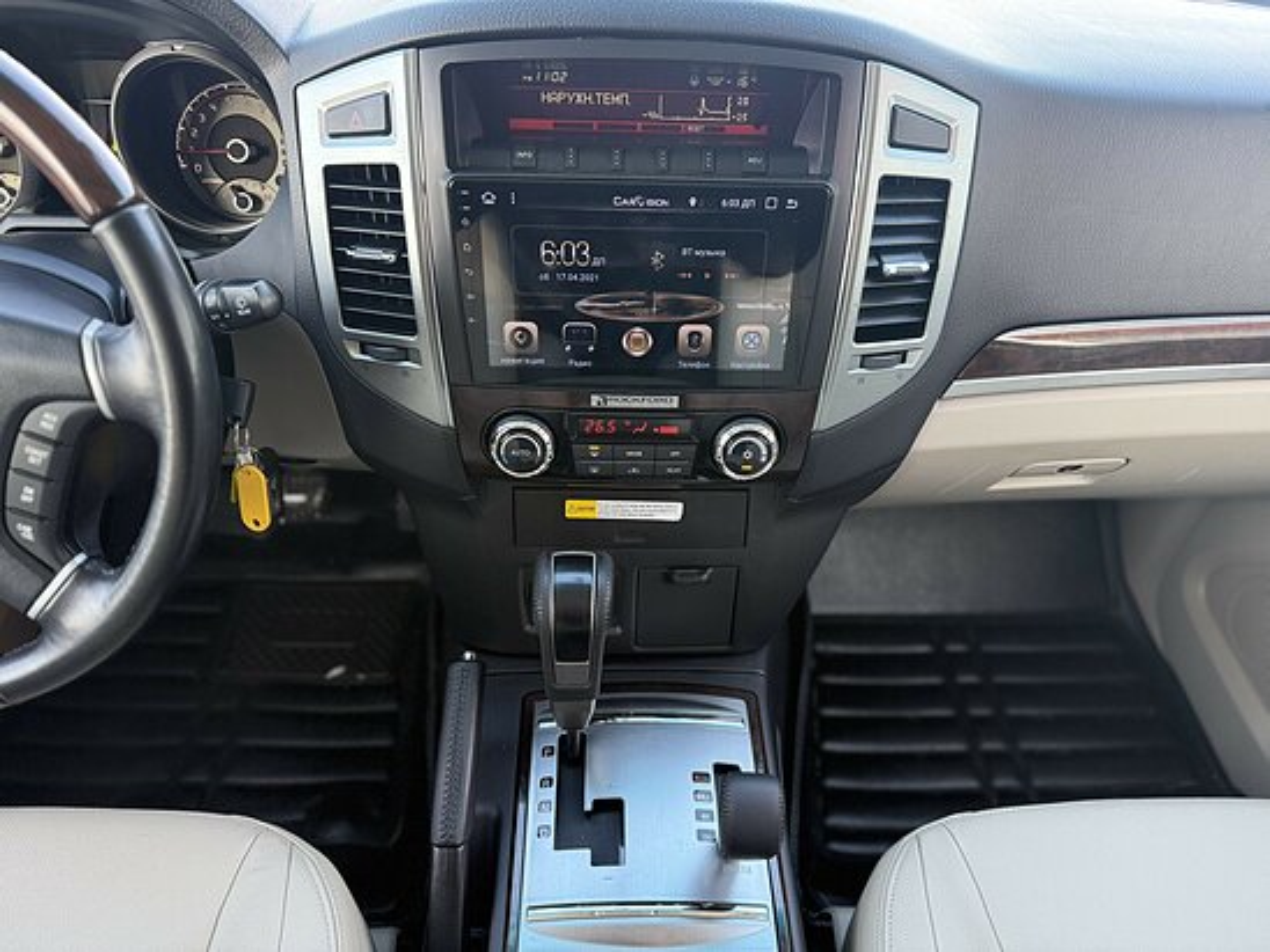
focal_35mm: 24
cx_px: 635
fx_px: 881
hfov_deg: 71.6
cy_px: 476
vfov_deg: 56.8
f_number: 1.78
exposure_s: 1/101
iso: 200
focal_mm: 6.76
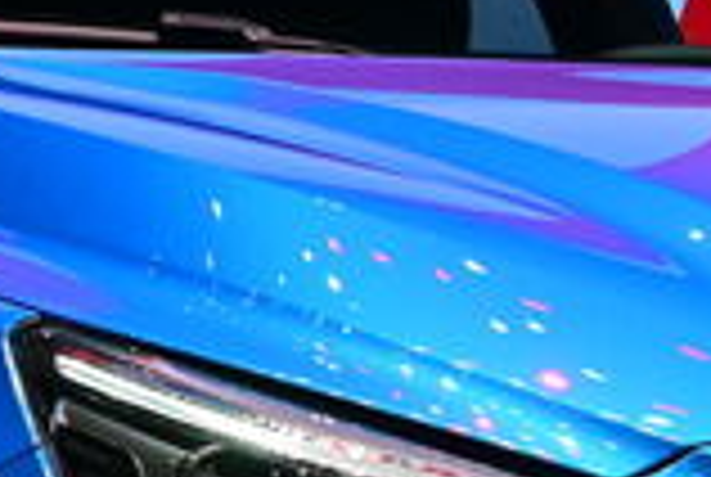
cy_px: 441
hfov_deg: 10.7
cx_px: 580
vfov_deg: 7.2
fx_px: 3780
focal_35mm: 191
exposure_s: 1/200
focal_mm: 21
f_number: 7.1
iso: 800
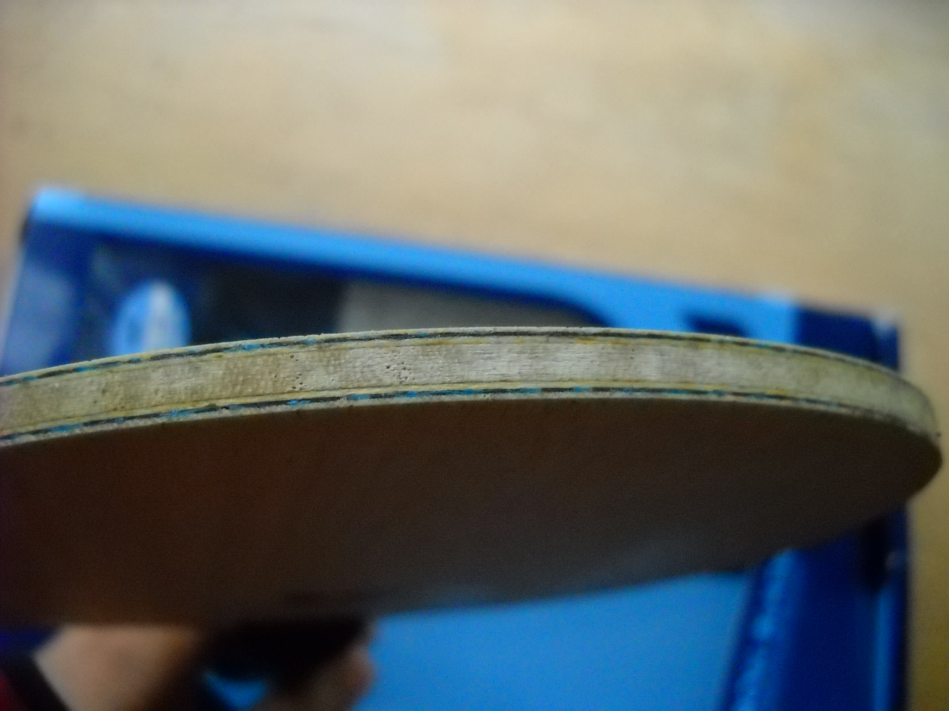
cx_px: 474
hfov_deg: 45.8
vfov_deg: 35.1
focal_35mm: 41
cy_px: 356
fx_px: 1124
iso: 800
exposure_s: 1/176
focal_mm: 6.72
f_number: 3.1
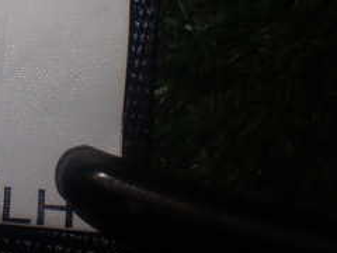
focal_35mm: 95
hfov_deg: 19.5
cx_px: -59
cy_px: -21
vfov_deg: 15.2
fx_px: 925
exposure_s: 1/125
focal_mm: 6.83
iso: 100
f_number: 2.7
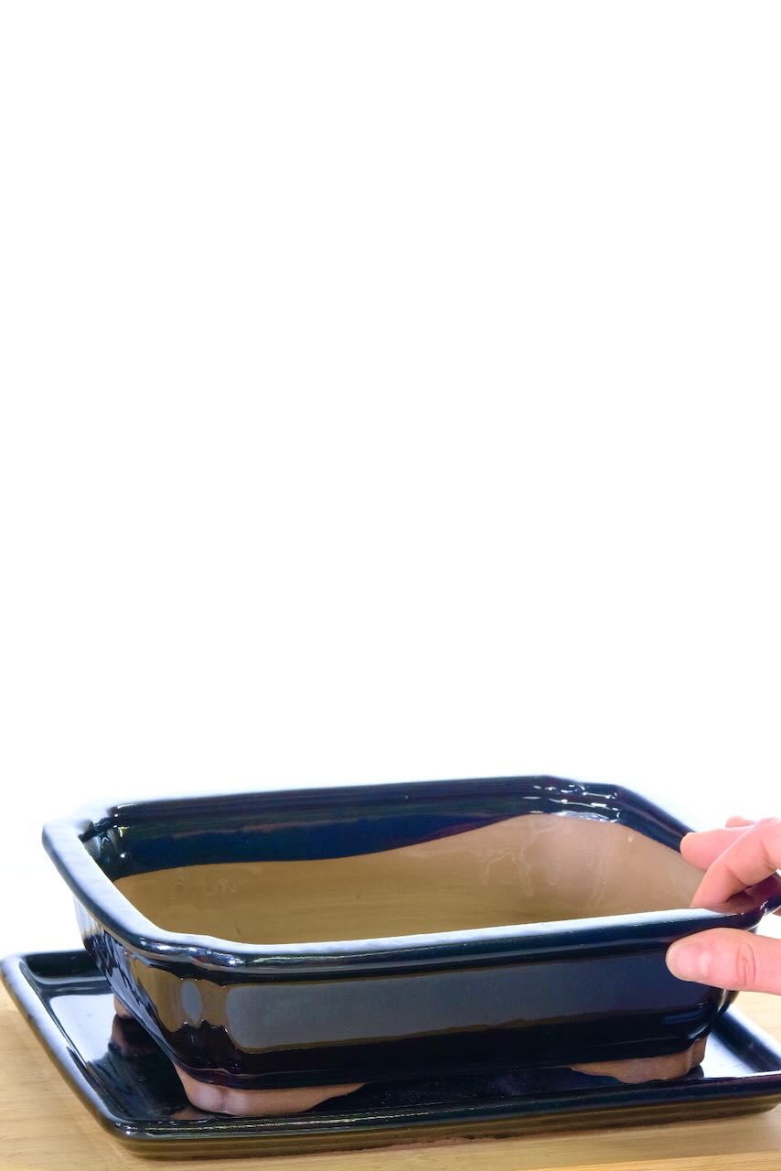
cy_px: 586
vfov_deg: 17.5
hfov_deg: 11.7
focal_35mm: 117
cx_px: 390
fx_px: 3805
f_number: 13
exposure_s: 1/8
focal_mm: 77.9
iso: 2500
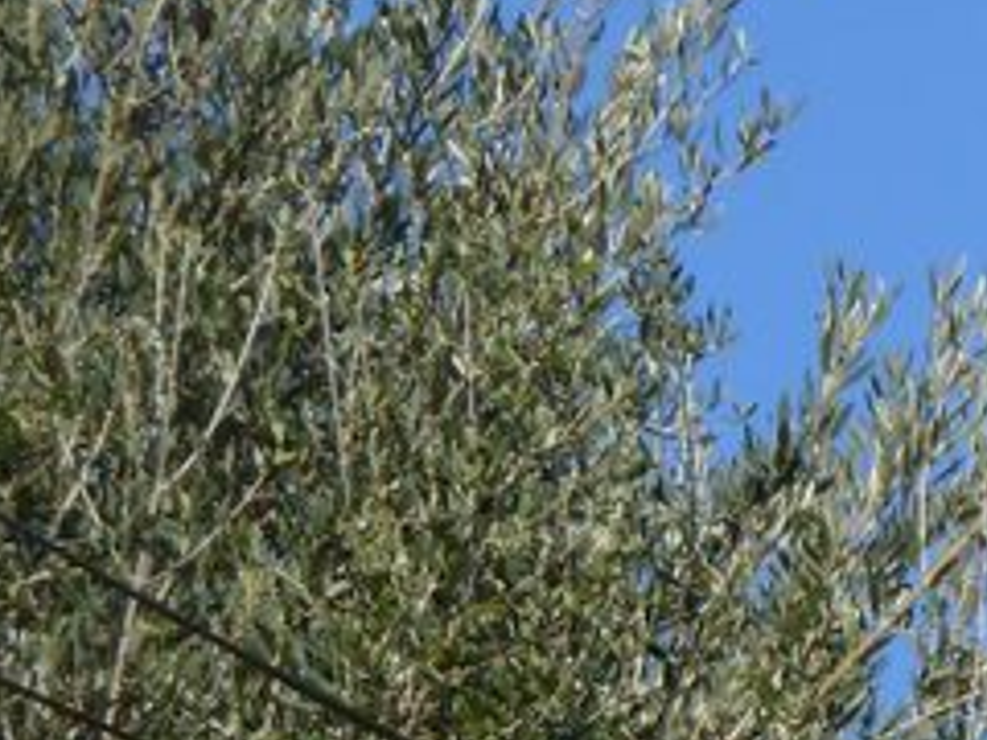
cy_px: 650
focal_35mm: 749
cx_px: 1295
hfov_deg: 2.6
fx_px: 21356
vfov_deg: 2.0
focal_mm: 37
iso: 80
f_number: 4.6
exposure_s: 1/400
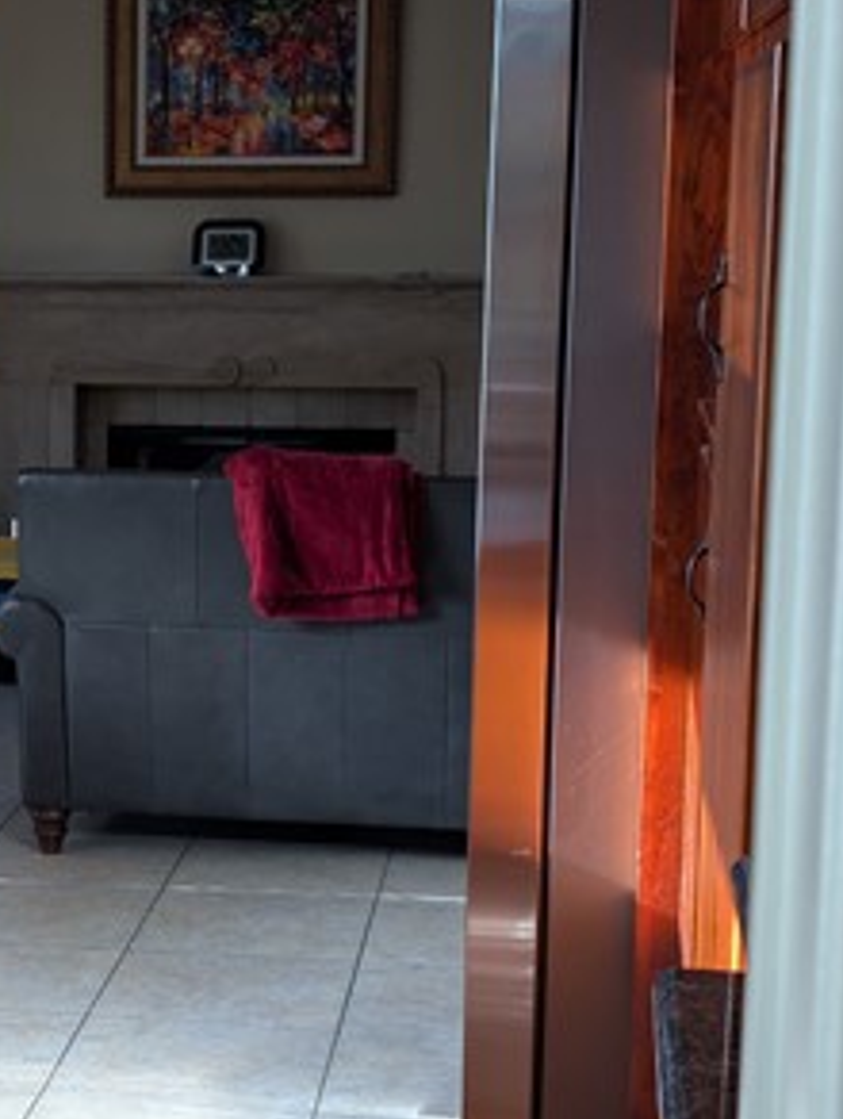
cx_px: 21
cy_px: 657
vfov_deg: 23.2
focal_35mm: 84
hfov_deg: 17.3
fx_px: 2720
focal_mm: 6.9
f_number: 1.68
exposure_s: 1/393
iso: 174
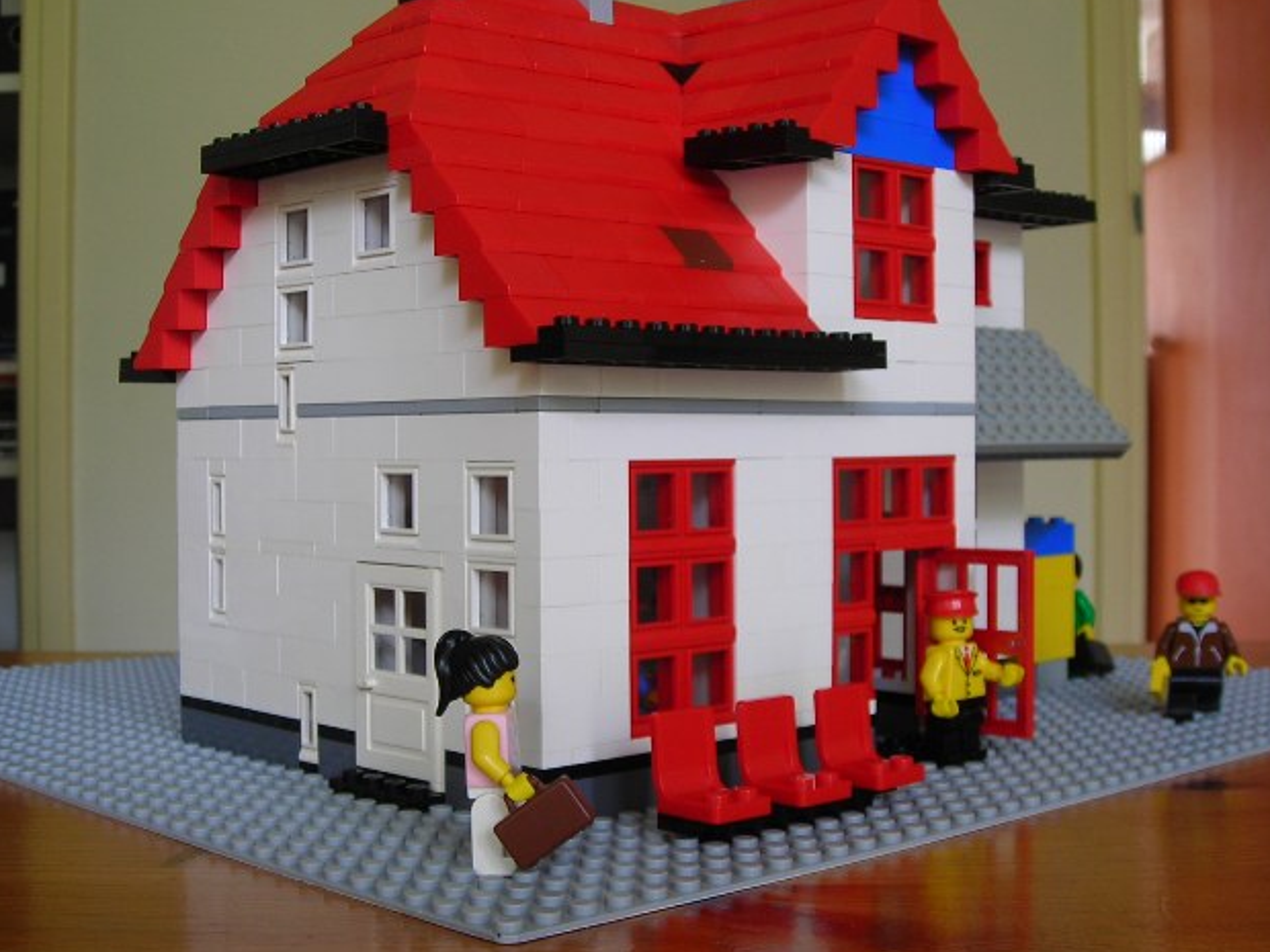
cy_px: 444
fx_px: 1798
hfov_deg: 38.9
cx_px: 602
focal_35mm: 49
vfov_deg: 29.7
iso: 50
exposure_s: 1/7.9
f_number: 3.2
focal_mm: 6.3
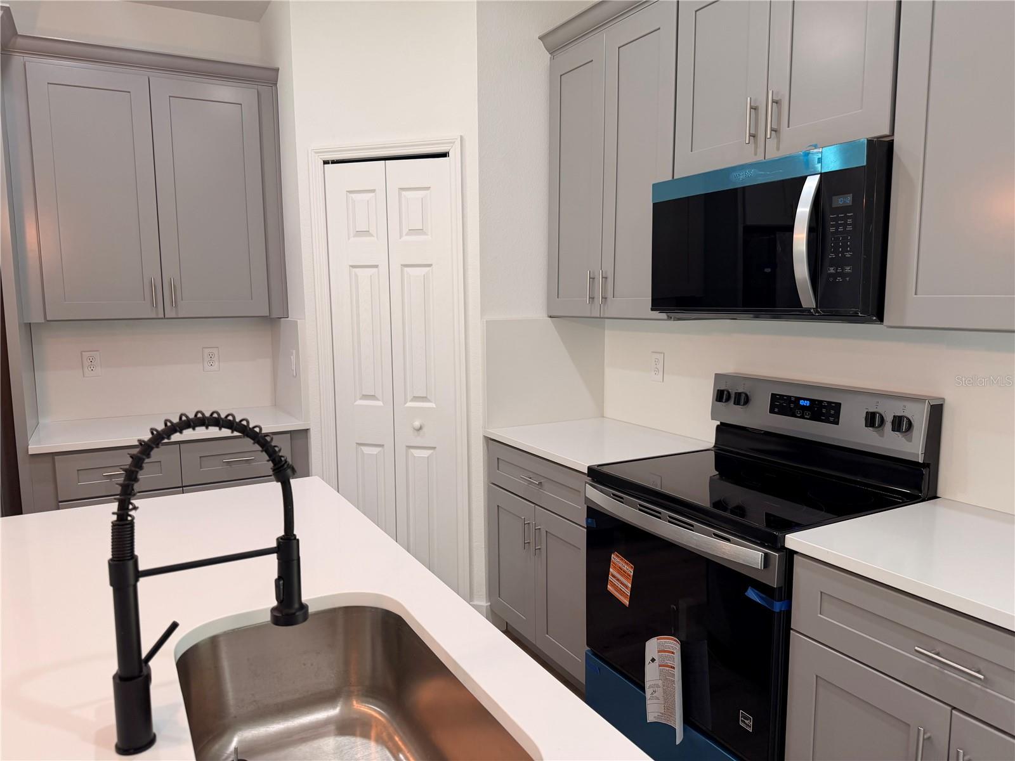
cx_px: 508
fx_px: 704
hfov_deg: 71.6
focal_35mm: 24
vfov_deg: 56.8
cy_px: 380
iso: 125
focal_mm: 6.76
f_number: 1.78
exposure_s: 1/120
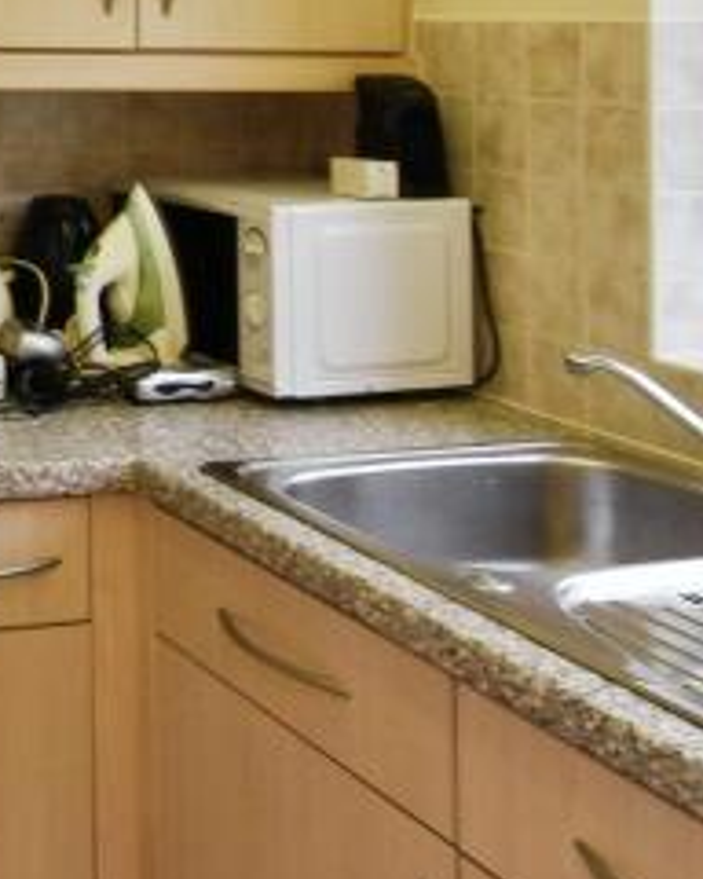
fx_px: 1560
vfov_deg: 29.7
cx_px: -231
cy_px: 42
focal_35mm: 60
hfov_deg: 22.5
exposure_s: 1/20
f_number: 9
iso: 400
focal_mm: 10
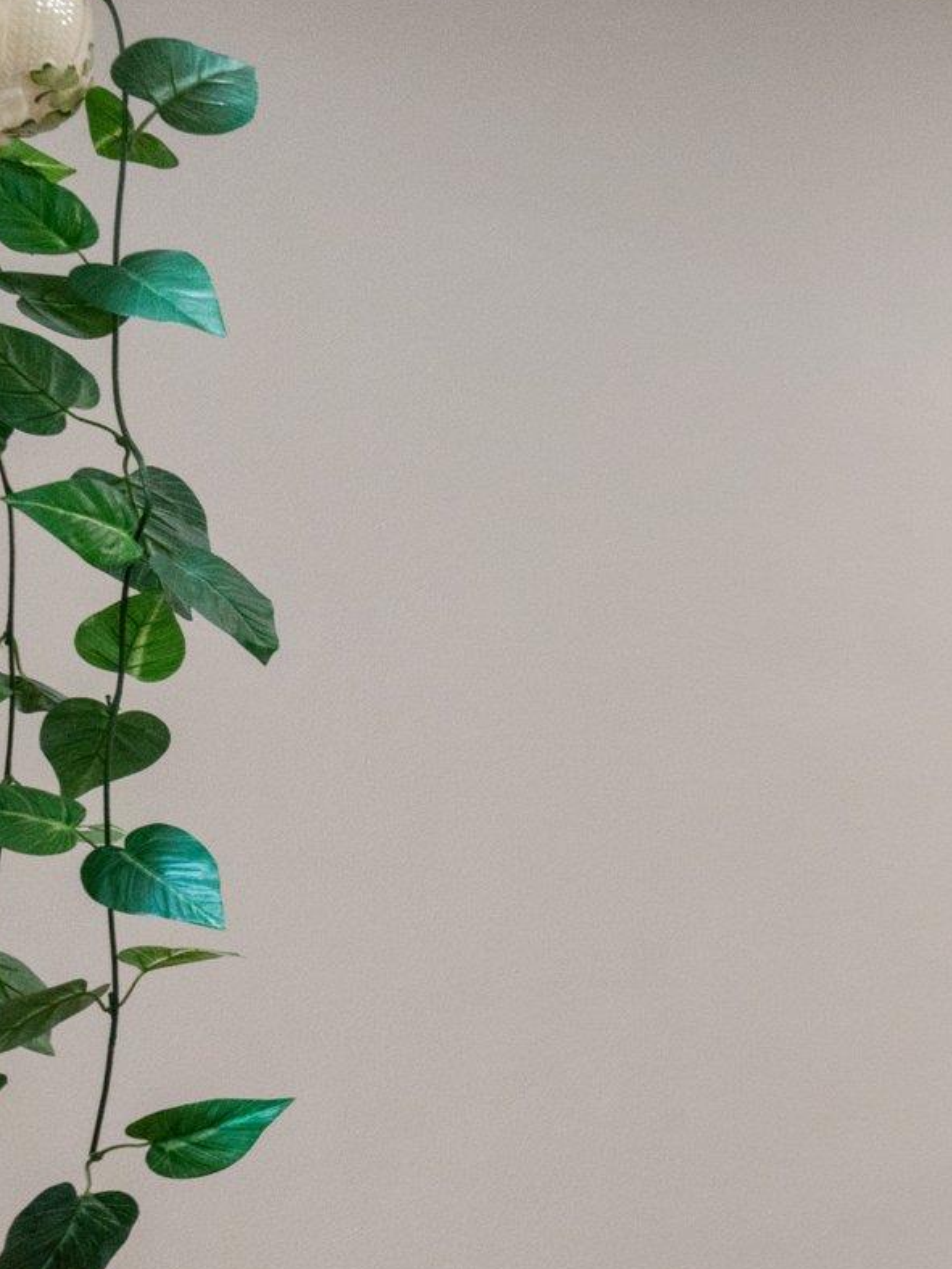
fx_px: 1467
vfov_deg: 45.9
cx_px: 1637
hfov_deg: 23.1
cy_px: 870
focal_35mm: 40
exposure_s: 1/2.5
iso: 1250
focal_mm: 16
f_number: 10
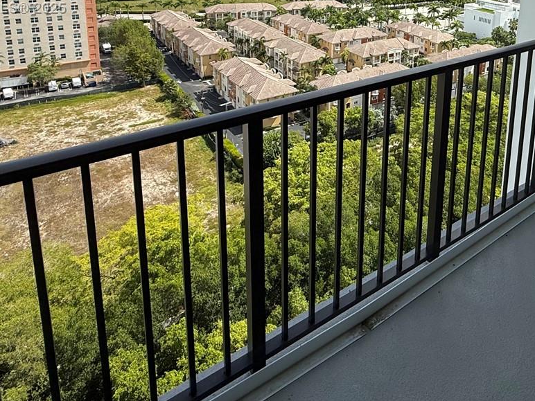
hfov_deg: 58.6
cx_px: 398
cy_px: 9
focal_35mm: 29
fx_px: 448
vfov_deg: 42.3
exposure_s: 1/2165
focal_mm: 2.22
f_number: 2.2
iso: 50
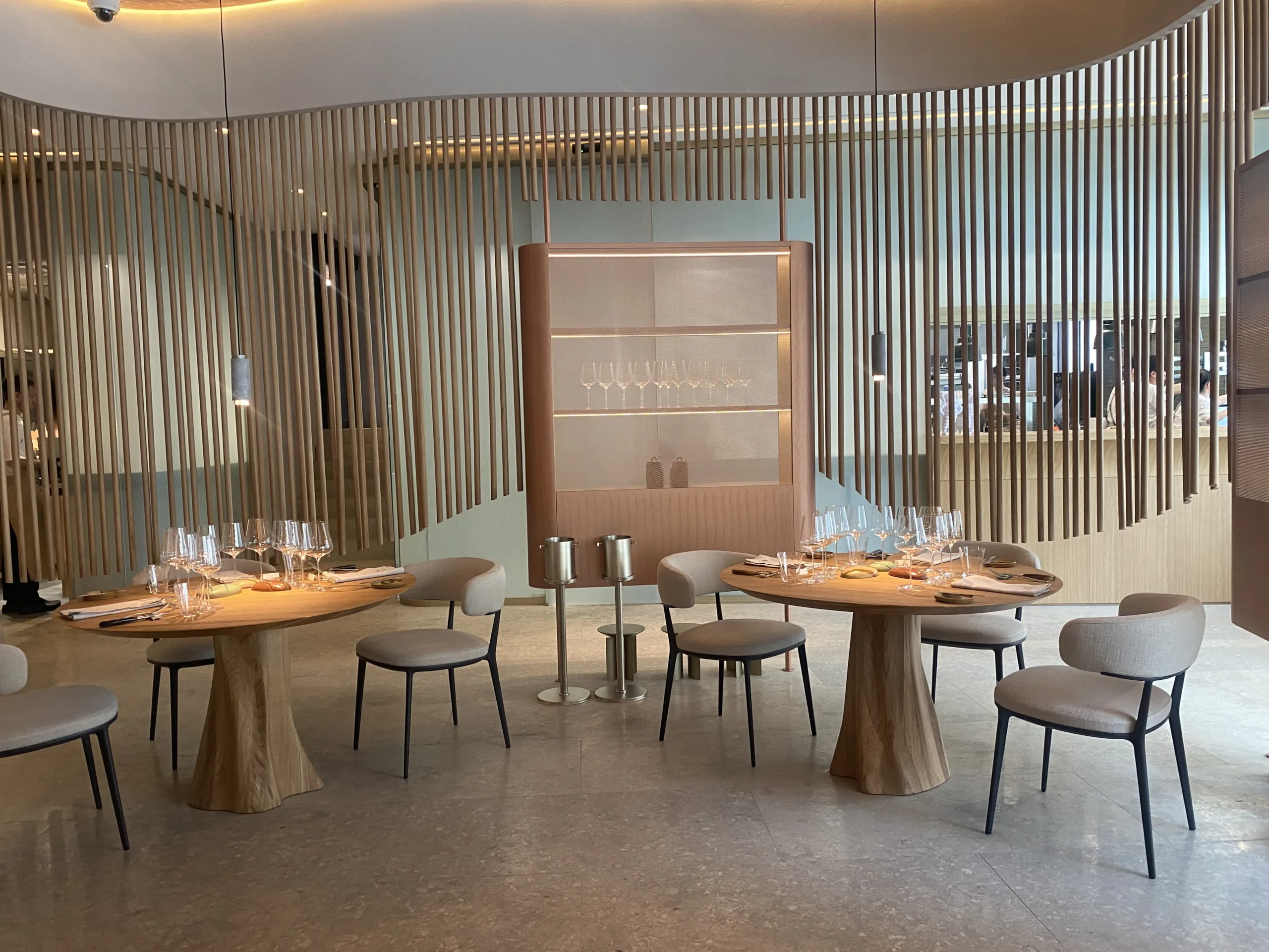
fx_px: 953
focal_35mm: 26
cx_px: 634
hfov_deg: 67.3
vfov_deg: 53.1
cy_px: 476
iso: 125
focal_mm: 4.25
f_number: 1.8
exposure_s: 1/59
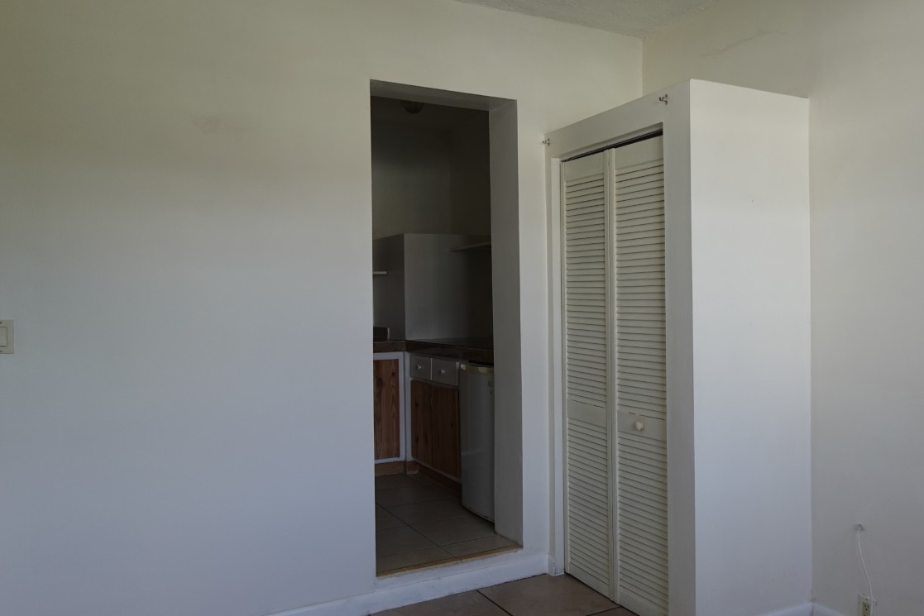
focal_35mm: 29
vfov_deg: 45.0
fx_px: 744
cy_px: 318
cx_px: 530
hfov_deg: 63.3
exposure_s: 1/200
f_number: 2
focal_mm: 7.6
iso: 125
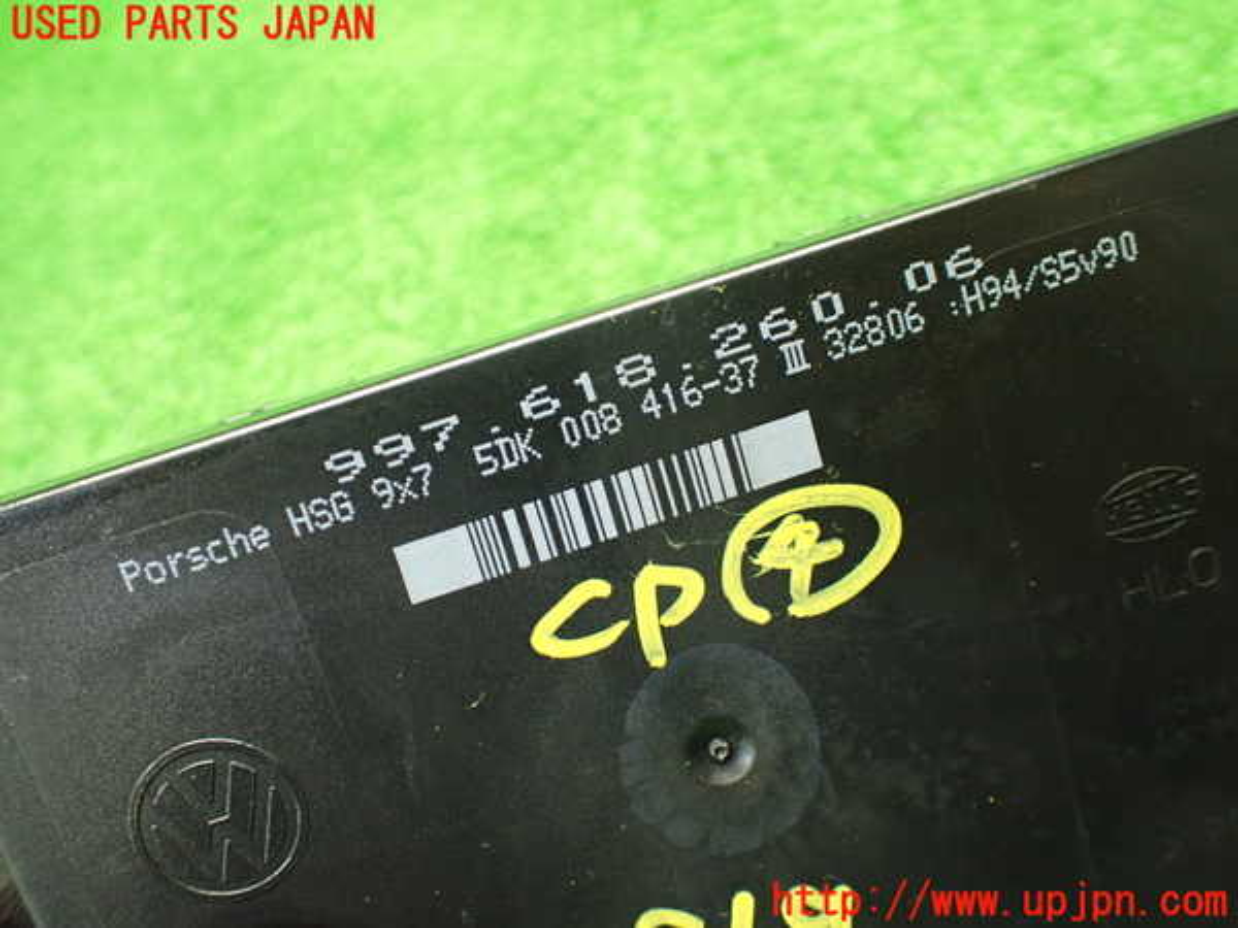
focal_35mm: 30
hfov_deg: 60.0
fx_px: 1073
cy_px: 464
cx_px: 619
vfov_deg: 46.8
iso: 800
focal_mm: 5.4
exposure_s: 1/40
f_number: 2.3
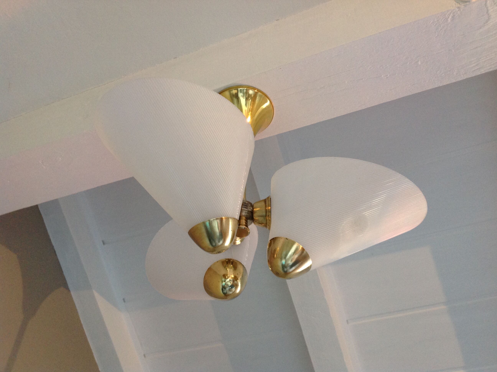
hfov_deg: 52.7
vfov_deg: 40.6
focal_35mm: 35
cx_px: 248
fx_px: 502
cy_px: 186
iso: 125
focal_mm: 4.28
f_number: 2.4
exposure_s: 1/17
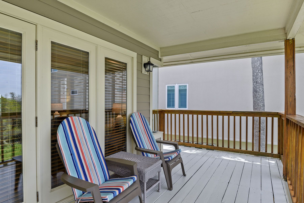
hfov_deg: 84.0
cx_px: 152
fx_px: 169
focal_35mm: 20
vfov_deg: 61.9
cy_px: 102
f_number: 11
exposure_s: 1/13
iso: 125
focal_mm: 20
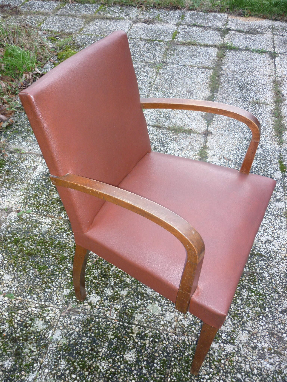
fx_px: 365
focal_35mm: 33
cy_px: 191
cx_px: 144
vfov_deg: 55.4
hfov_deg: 42.9
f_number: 2.8
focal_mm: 5.5
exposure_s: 1/30
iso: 100
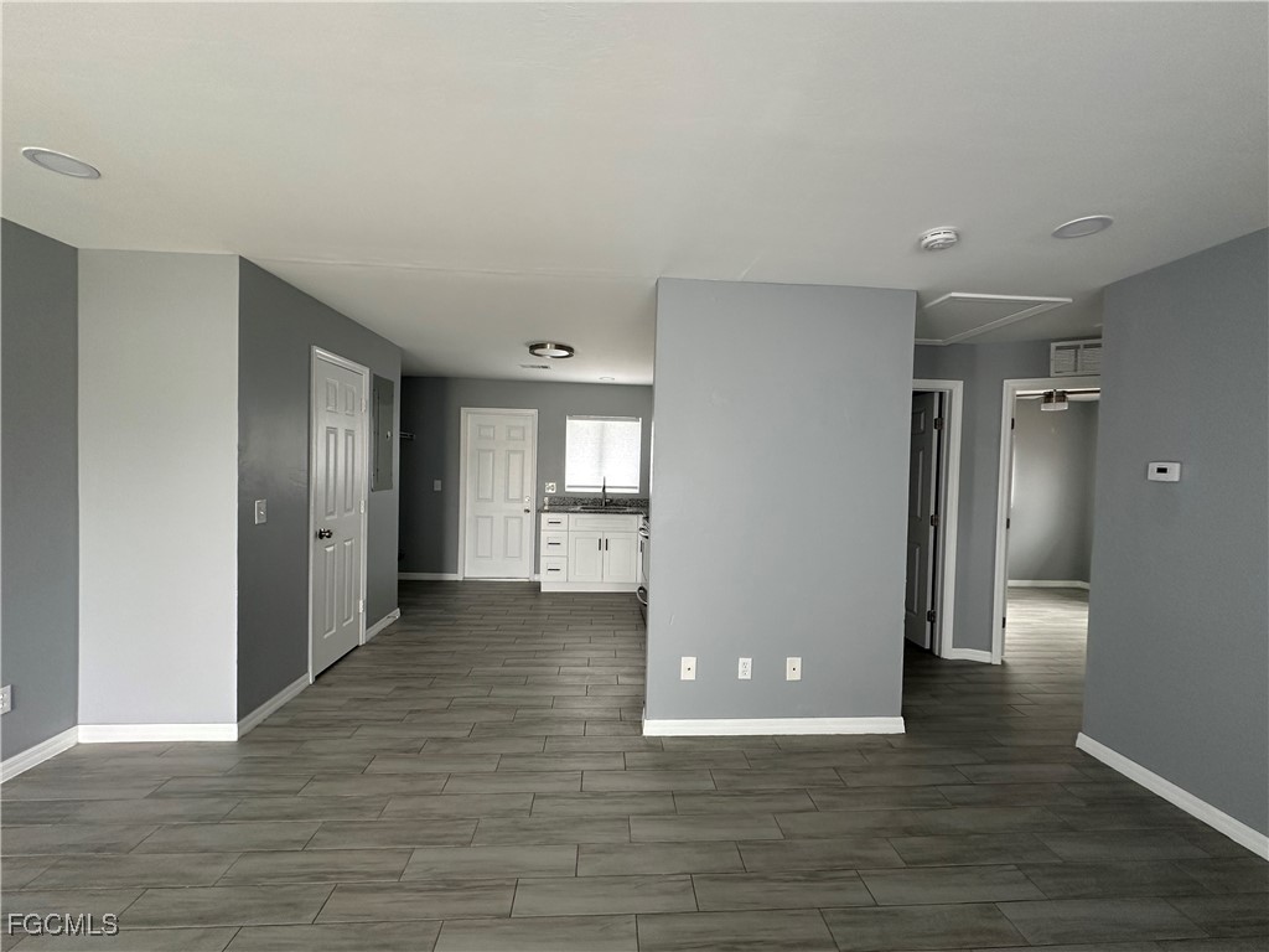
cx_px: 634
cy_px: 476
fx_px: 513
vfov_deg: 85.7
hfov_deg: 102.1
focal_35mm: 14
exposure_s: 1/99
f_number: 2.2
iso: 160
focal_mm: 2.22
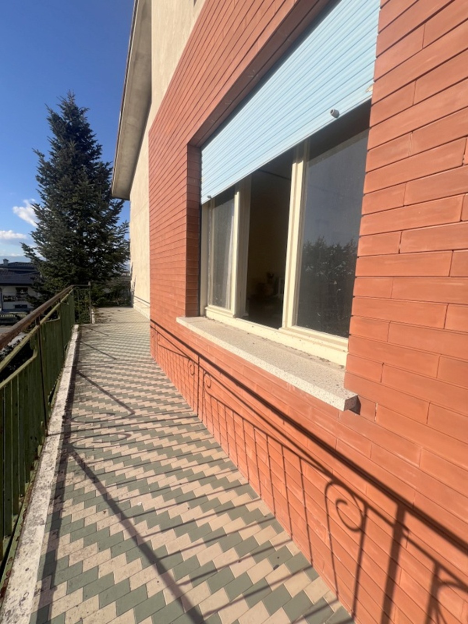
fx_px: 234
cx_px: 234
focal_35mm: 13
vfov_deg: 106.2
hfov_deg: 89.9
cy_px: 312
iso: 32
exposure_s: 1/2421
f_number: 1.8
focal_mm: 1.57
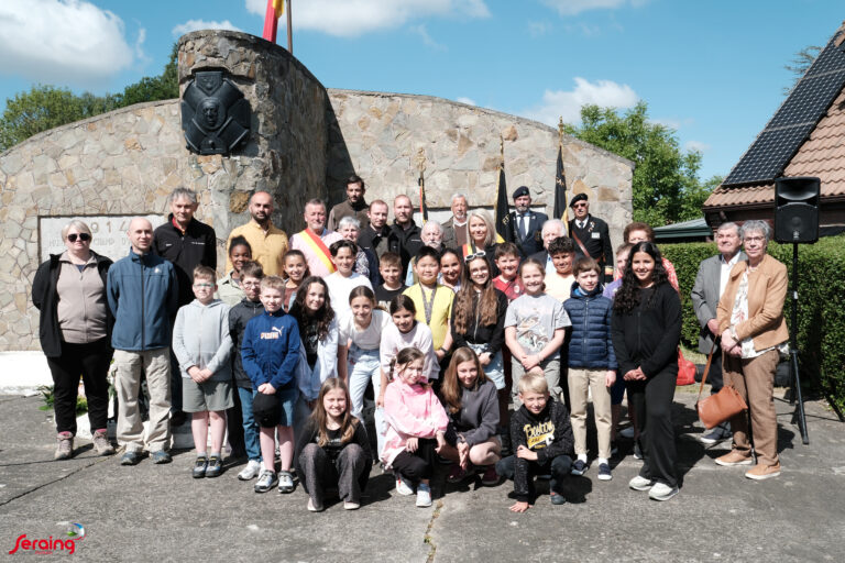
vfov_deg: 40.0
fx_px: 775
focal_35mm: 33
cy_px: 282
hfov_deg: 57.2
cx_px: 422
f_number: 8
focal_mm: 21.9
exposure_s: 1/250
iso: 160
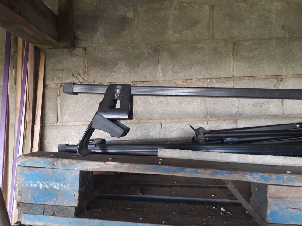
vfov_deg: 51.4
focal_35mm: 27
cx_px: 151
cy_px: 113
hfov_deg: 65.3
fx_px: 236
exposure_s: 1/25
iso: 200
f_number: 1.9
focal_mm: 3.6
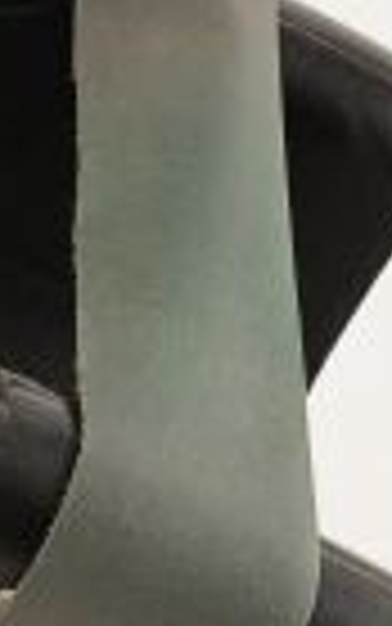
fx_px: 3757
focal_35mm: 220
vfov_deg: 9.5
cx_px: -577
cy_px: 637
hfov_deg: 5.7
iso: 1600
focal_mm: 50
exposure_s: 1/125
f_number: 11
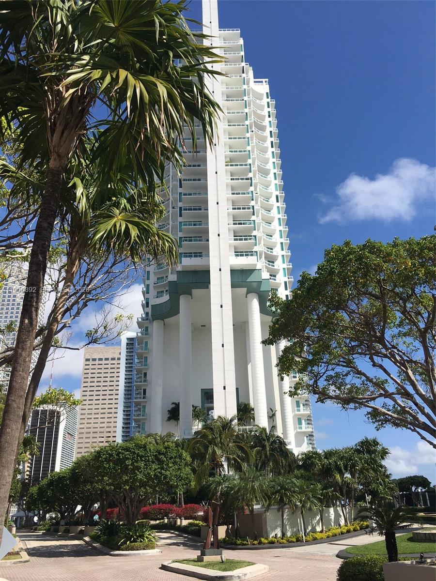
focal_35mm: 29
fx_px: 487
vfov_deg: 61.7
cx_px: 218
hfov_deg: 48.2
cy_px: 290
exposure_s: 1/2564
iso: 25
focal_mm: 4.15
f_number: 2.2
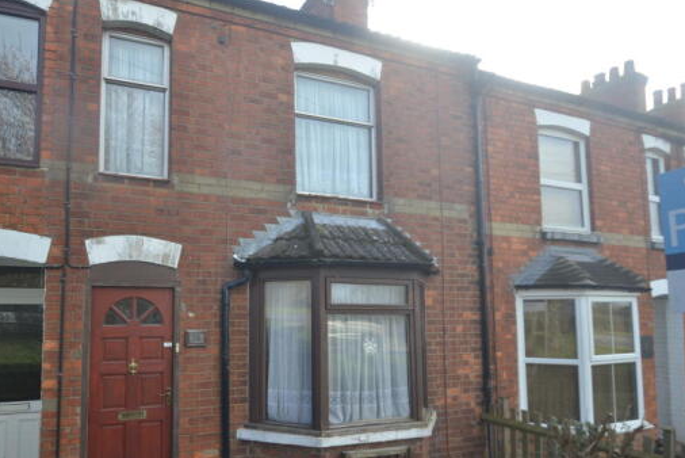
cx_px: 265
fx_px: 425
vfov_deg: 56.4
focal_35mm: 22
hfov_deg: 76.6
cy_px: 259
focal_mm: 11.5
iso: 160
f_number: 5.6
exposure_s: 1/125
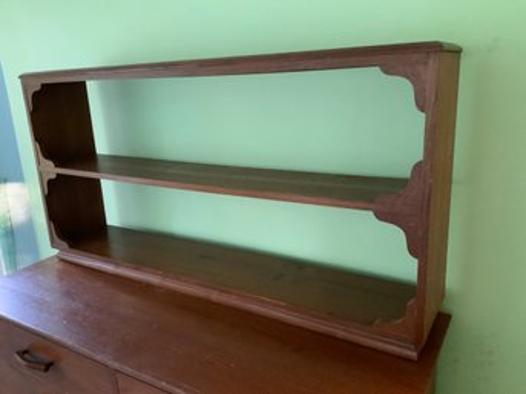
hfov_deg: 61.7
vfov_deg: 48.2
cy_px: 197
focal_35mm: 29
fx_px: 441
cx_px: 263
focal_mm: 3
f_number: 1.8
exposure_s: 1/30
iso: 500
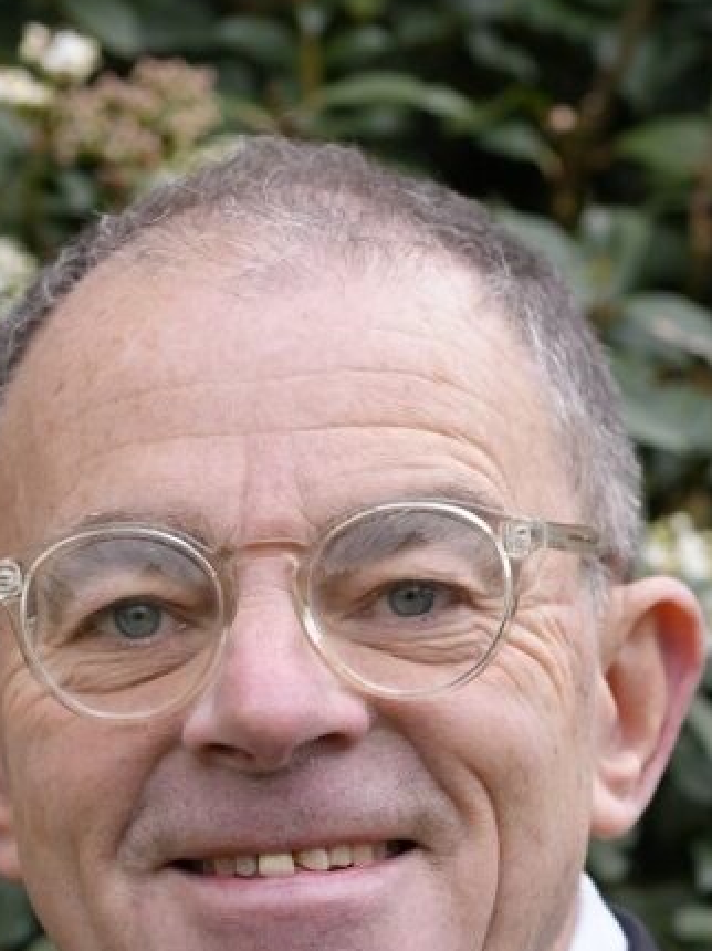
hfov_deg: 4.8
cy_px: 918
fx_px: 8455
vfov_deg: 6.4
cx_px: 318
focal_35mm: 308
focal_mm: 85
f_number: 4
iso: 250
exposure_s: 1/160
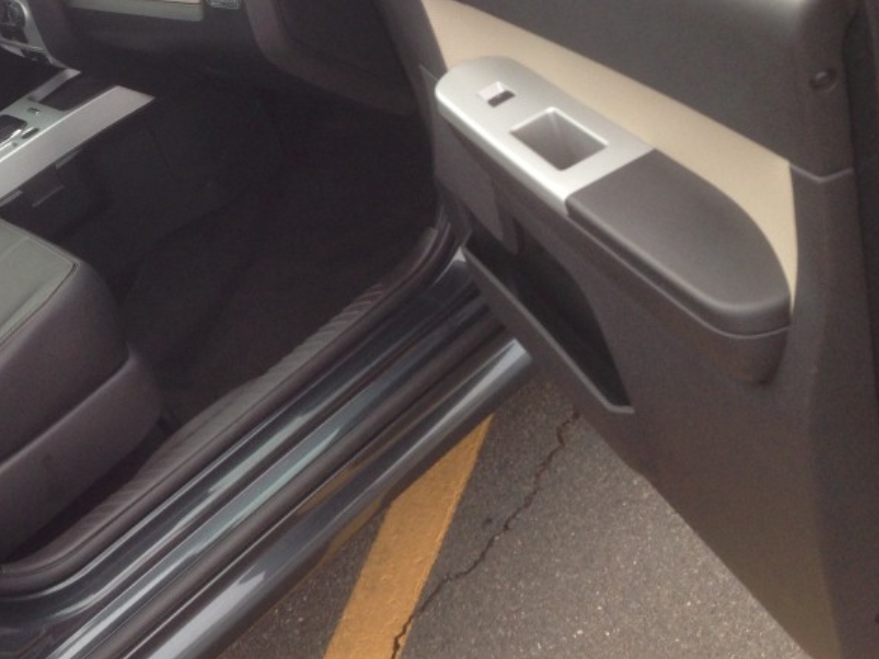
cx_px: 128
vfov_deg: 24.9
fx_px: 1472
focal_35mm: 58
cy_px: 154
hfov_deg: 32.0
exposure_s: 1/120
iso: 64
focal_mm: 4.13
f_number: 2.4
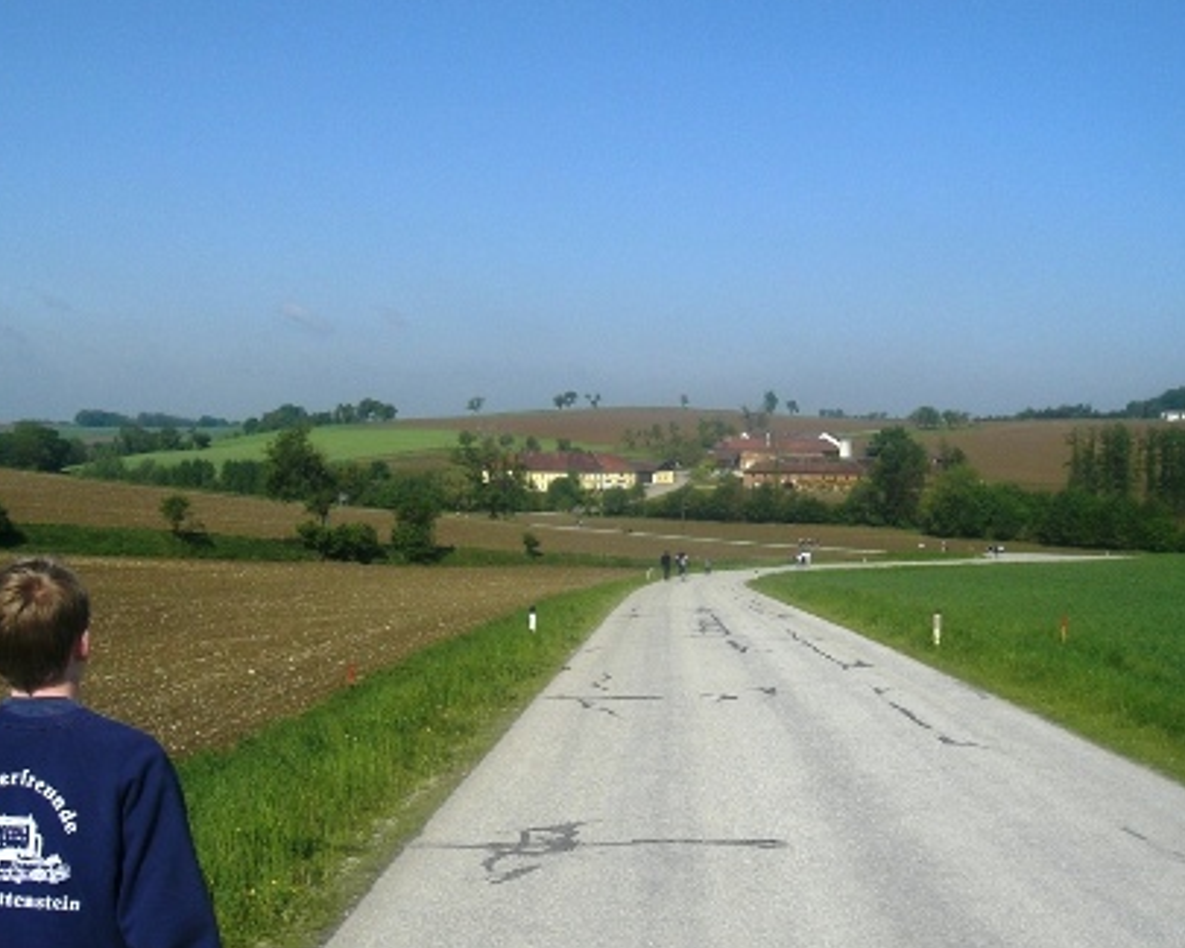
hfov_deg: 44.8
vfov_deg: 36.5
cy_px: 471
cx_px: 612
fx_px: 1438
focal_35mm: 41
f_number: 4.4
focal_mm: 6.3
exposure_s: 1/1000
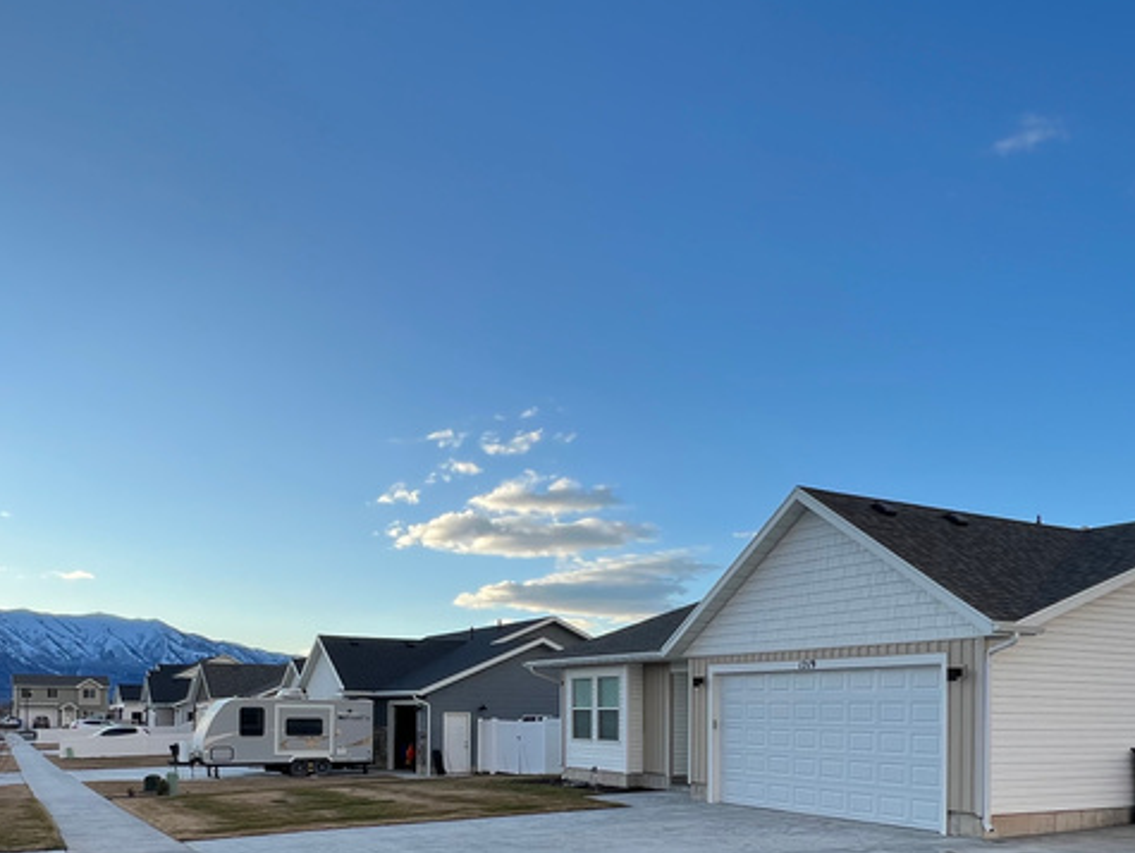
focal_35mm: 28
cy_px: 693
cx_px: 492
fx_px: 919
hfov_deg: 63.2
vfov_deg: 46.9
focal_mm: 1.57
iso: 32
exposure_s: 1/320
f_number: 1.8
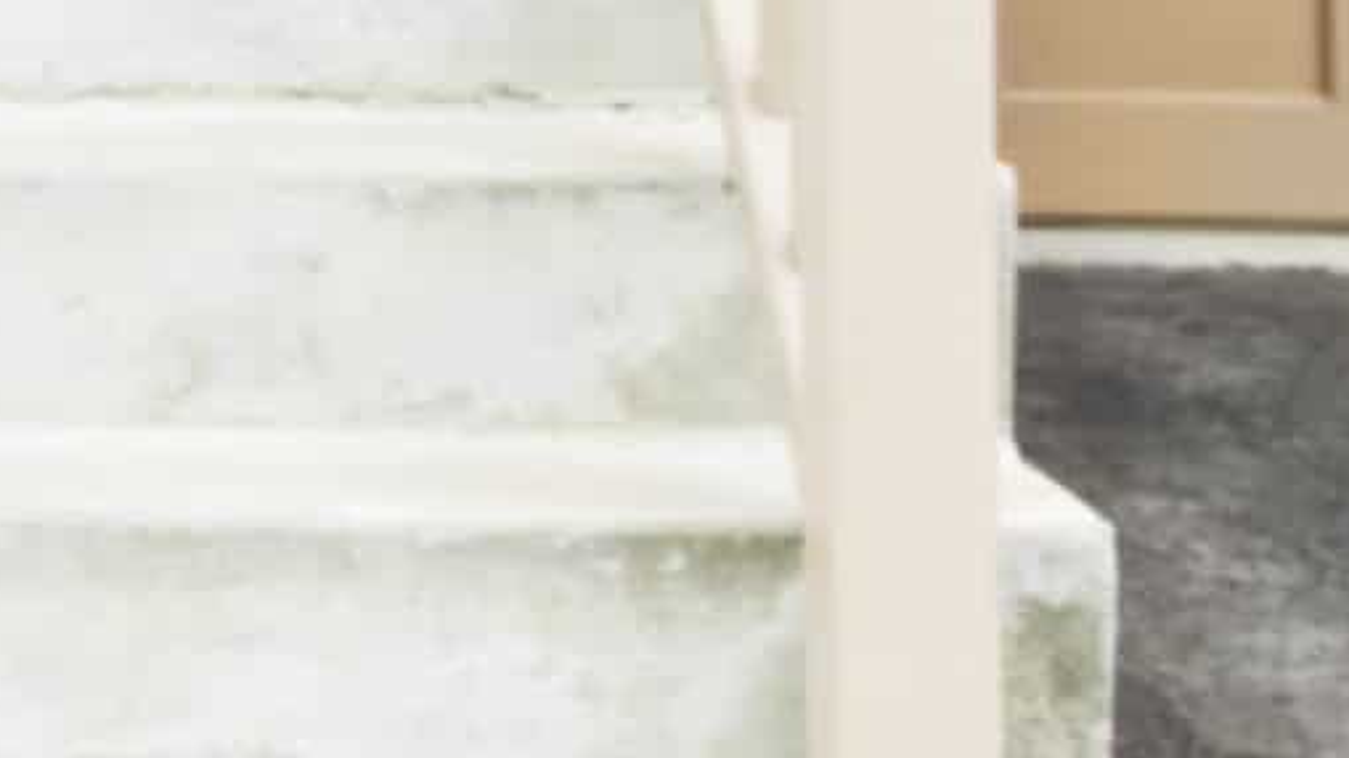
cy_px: -633
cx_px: -1887
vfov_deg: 5.4
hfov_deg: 8.8
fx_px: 7903
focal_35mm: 221
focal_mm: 28
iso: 200
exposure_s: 1/250
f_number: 10
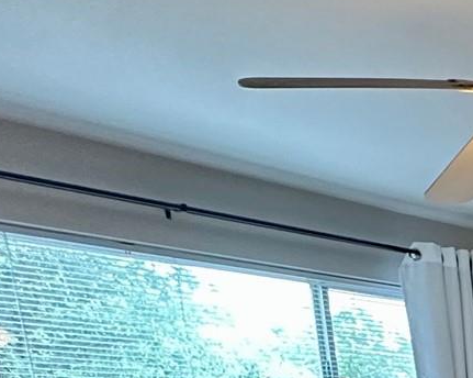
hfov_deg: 21.4
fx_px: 909
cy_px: 671
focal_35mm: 65
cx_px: 810
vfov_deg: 18.5
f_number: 2.2
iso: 320
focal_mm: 2.22
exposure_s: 1/60
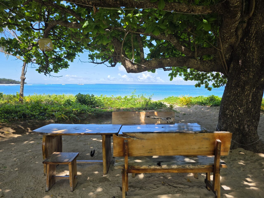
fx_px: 175
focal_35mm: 23
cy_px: 99
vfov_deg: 58.9
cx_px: 132
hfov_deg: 73.9
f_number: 1.7
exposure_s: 1/3333
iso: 80
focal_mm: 6.3
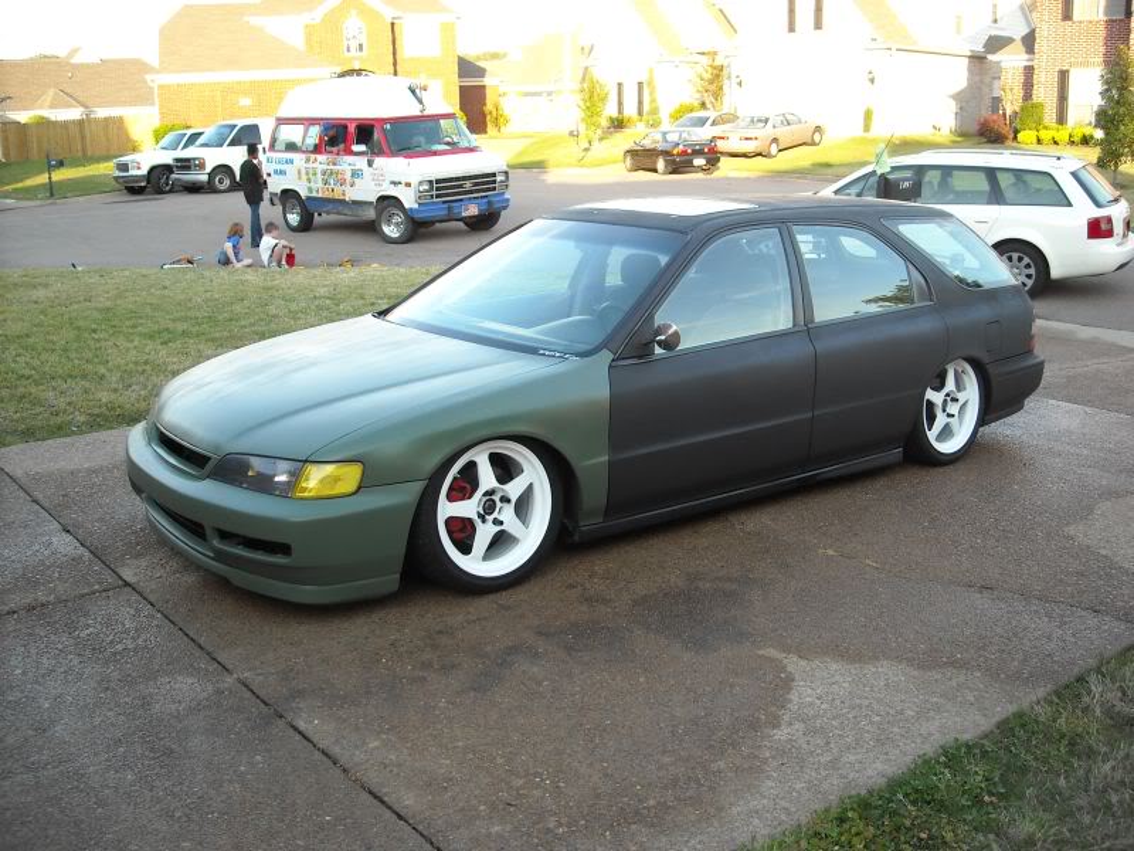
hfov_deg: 52.6
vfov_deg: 40.7
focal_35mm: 35
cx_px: 567
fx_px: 1147
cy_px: 426
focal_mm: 5.7
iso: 64
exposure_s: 1/88
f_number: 2.8
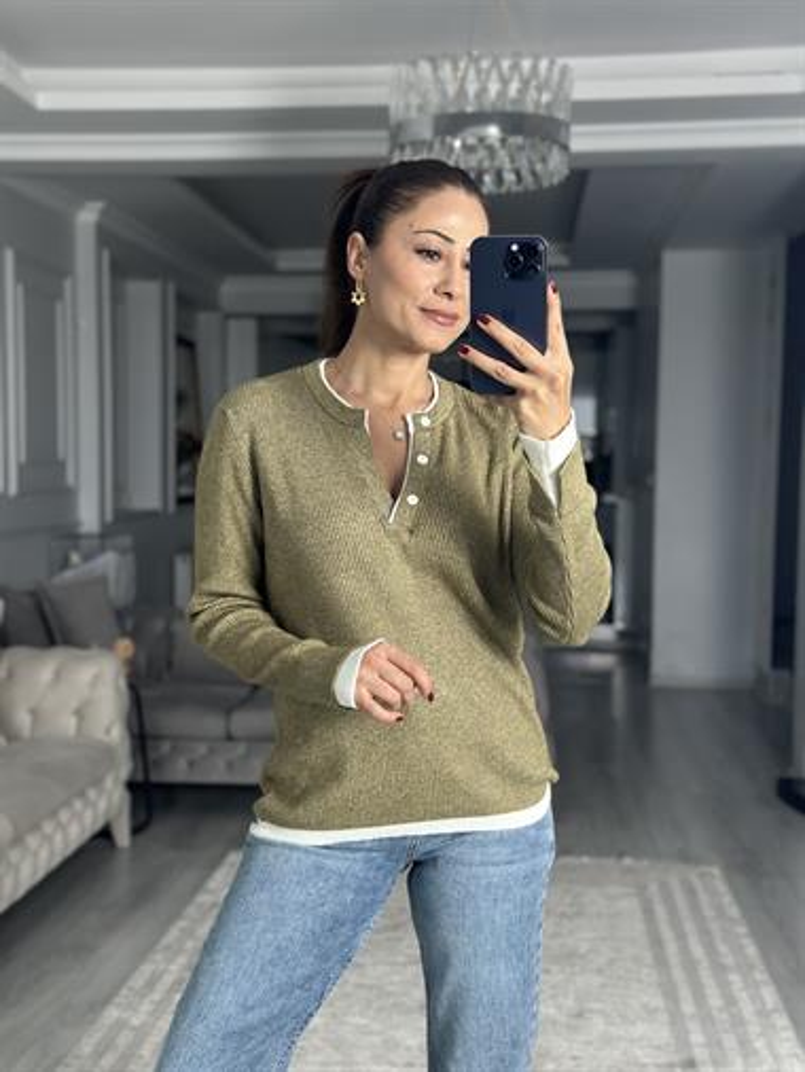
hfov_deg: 30.3
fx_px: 1487
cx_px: 402
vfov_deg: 39.6
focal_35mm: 48
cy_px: 536
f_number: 1.78
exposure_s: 1/50
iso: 100
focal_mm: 6.86
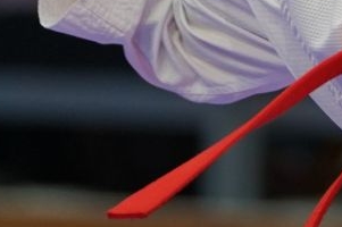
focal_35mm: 988
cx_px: 535
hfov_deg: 2.1
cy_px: -226
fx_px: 9376
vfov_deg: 1.4
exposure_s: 1/1000
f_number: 2.8
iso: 1250
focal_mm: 165
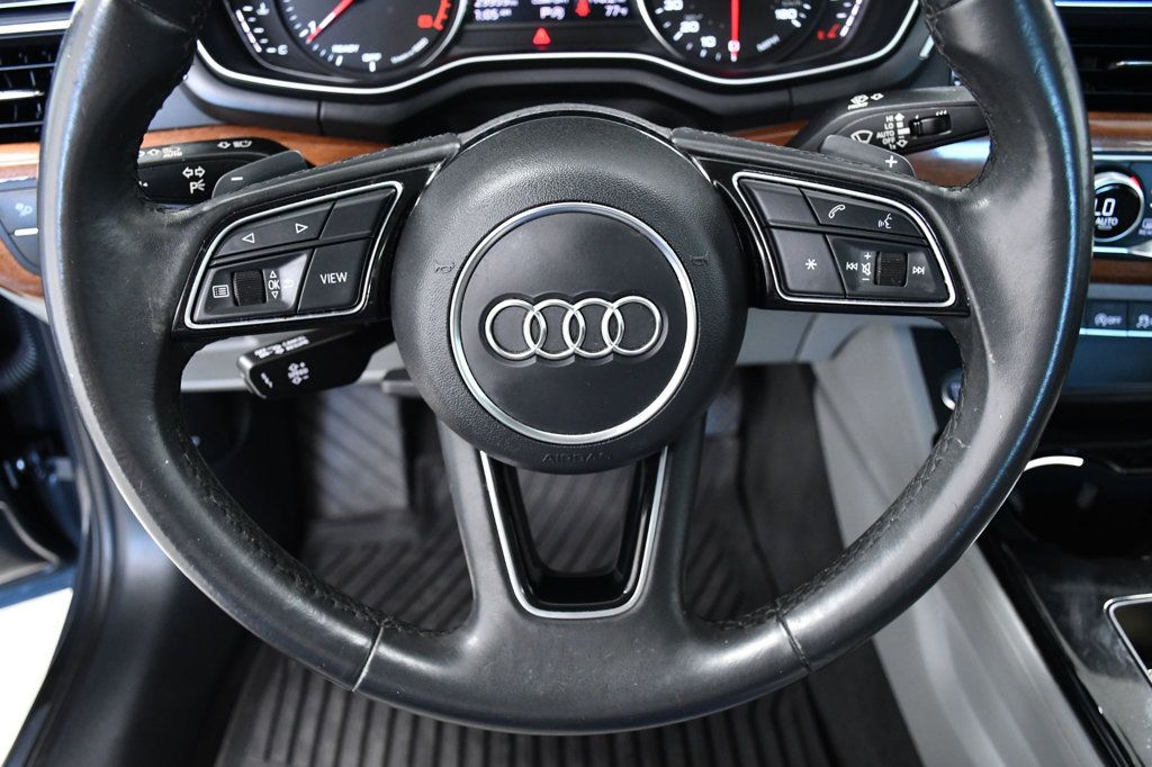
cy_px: 384
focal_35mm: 33
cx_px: 576
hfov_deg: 57.2
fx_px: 1056
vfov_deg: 39.9
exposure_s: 1/80
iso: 2500
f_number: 4.5
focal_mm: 22
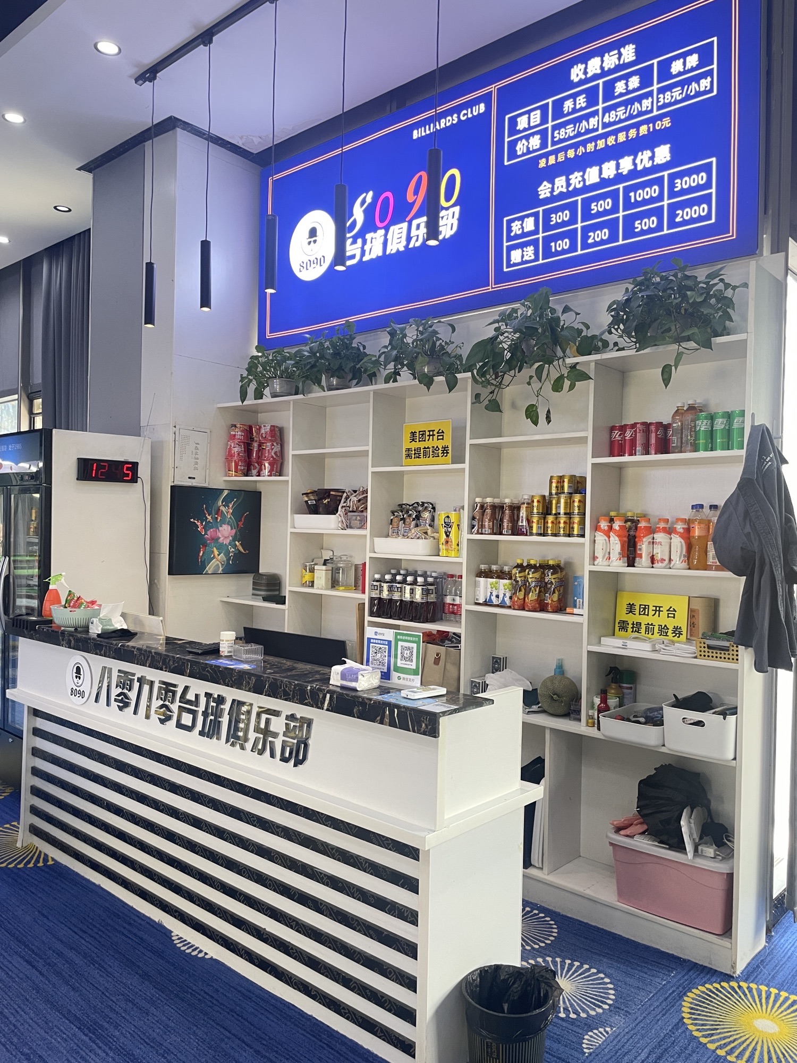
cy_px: 532
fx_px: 798
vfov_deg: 67.3
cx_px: 398
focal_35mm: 26
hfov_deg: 53.1
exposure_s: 1/50
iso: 125
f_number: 1.6
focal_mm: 4.2
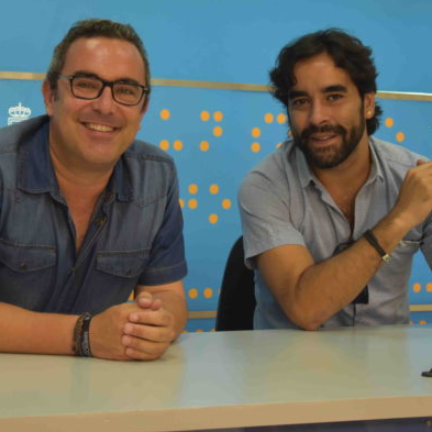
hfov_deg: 16.6
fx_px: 1483
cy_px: 161
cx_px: 174
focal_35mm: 105
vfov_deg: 16.6
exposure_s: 1/100
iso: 800
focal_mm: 42
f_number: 5
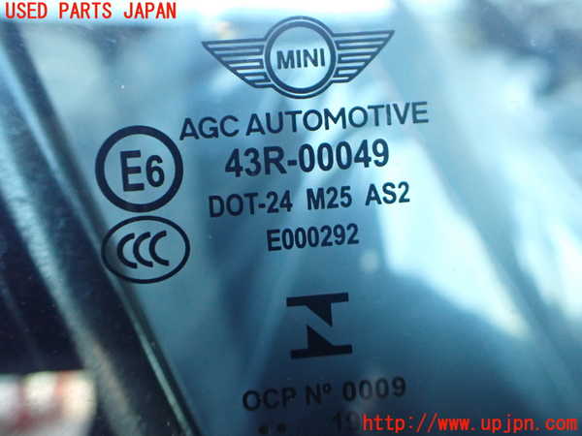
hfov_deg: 60.0
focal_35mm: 30
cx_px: 291
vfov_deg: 46.8
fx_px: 504
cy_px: 218
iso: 800
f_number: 2.3
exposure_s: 1/125
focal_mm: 5.4
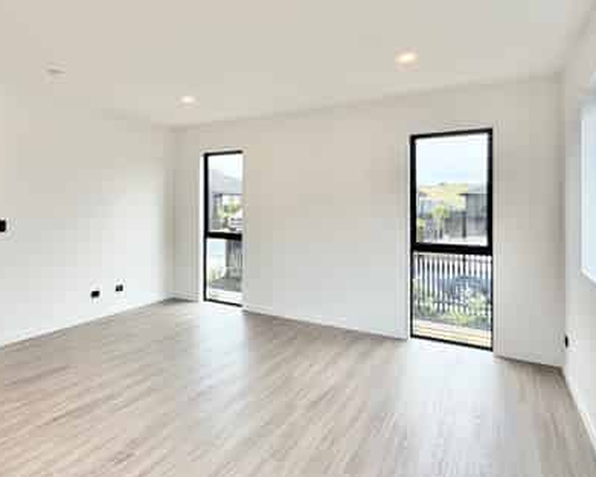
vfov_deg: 60.6
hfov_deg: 71.1
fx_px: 406
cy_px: 203
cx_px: 213
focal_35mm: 23
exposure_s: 1/224
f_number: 2.2
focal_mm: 2.22
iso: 40
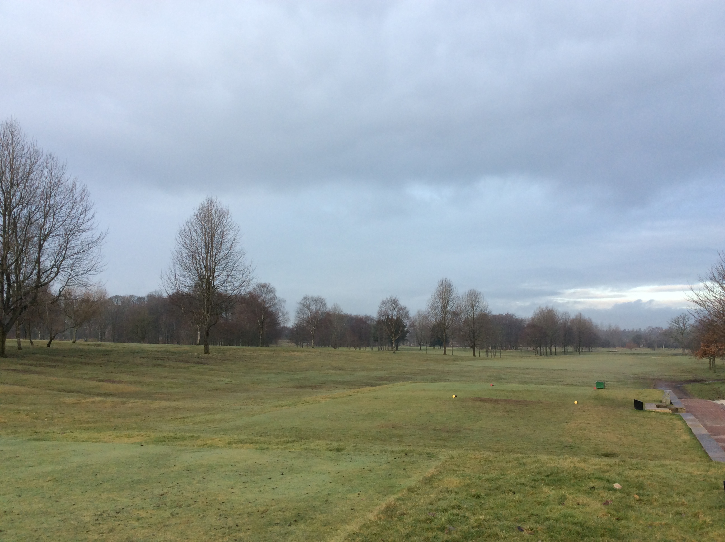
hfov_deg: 56.9
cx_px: 362
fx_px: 669
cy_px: 271
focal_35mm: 32
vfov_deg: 44.1
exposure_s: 1/192
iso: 32
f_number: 2.4
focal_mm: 3.3
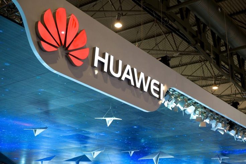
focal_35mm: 51
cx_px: 123
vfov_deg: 26.5
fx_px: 348
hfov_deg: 38.9
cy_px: 82
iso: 500
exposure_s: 1/60
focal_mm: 34.3
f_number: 3.6
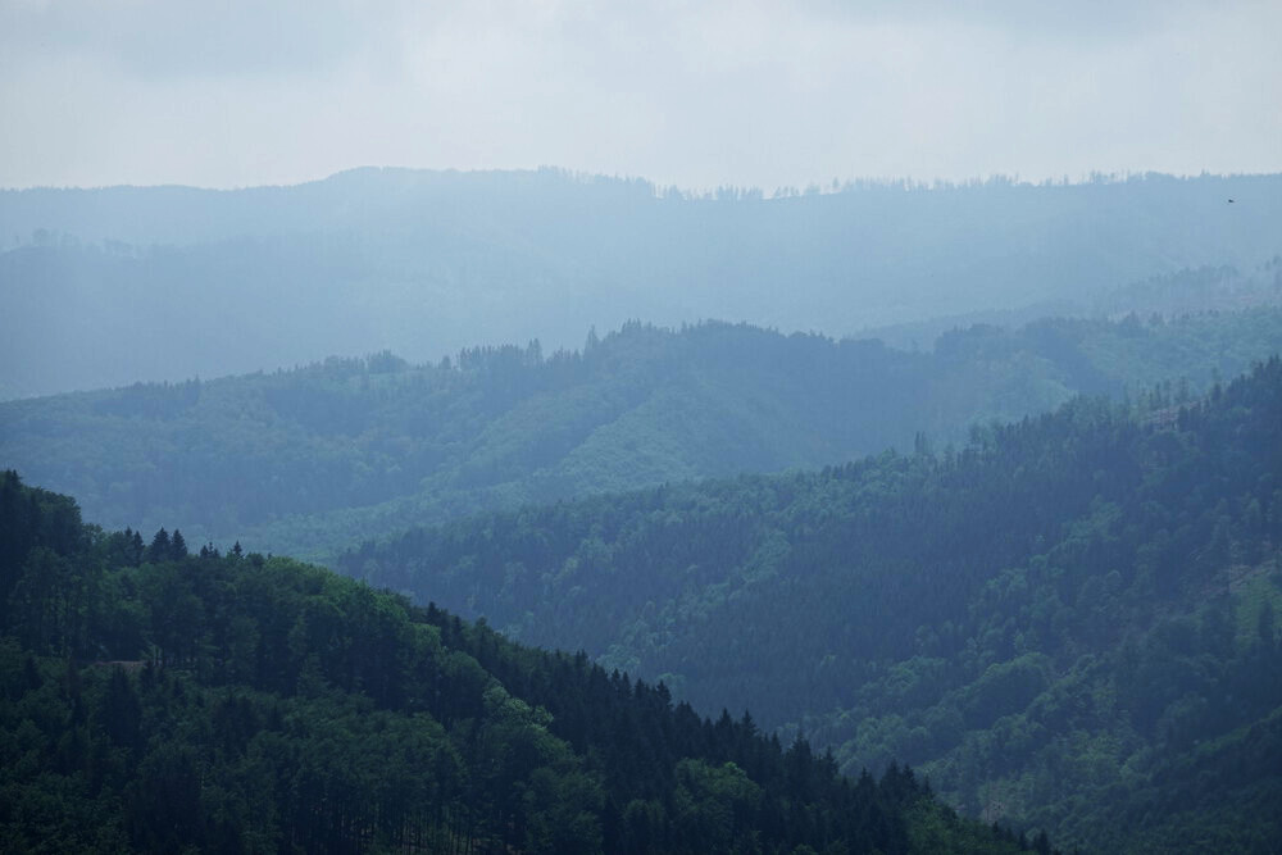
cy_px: 428
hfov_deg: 14.2
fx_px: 5164
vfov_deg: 9.5
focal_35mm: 145
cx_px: 641
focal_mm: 52.59
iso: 125
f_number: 6.3
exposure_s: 1/1000
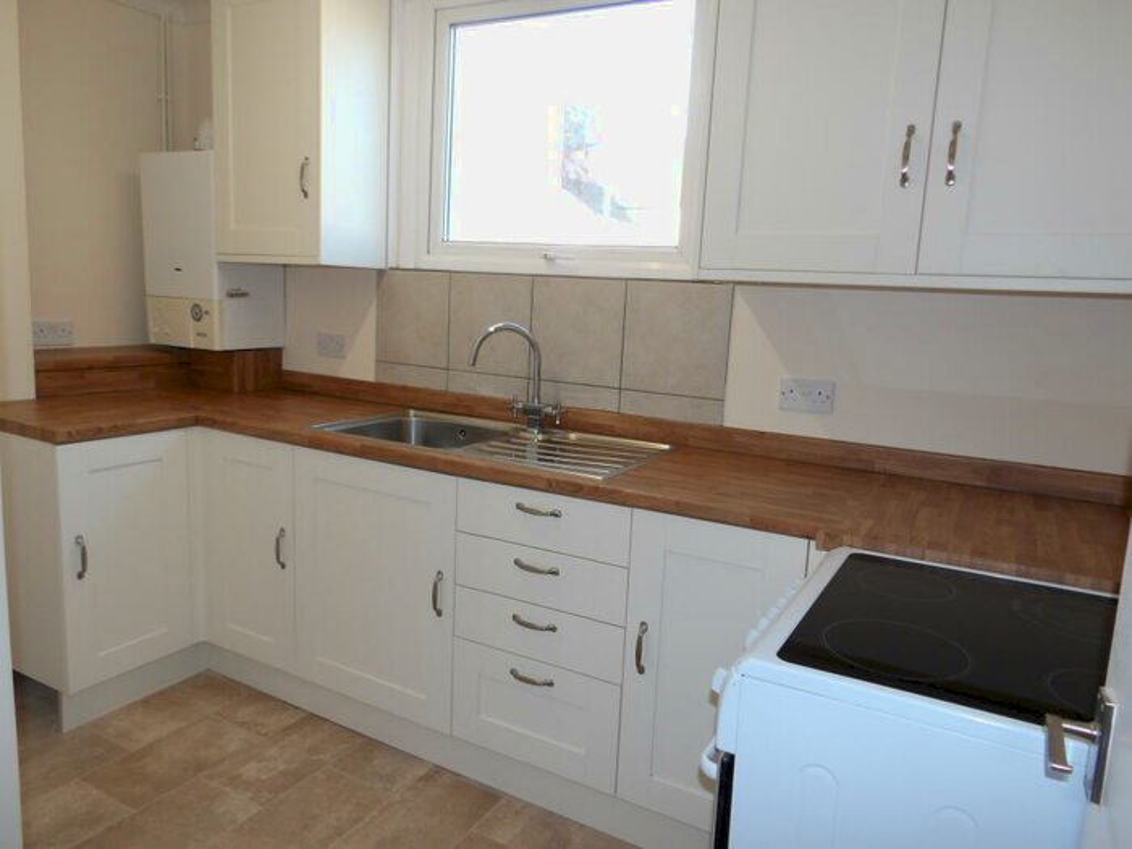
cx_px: 566
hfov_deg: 71.6
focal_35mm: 24
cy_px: 424
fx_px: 785
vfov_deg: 56.8
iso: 100
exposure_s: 1/34
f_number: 4.1
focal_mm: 4.3
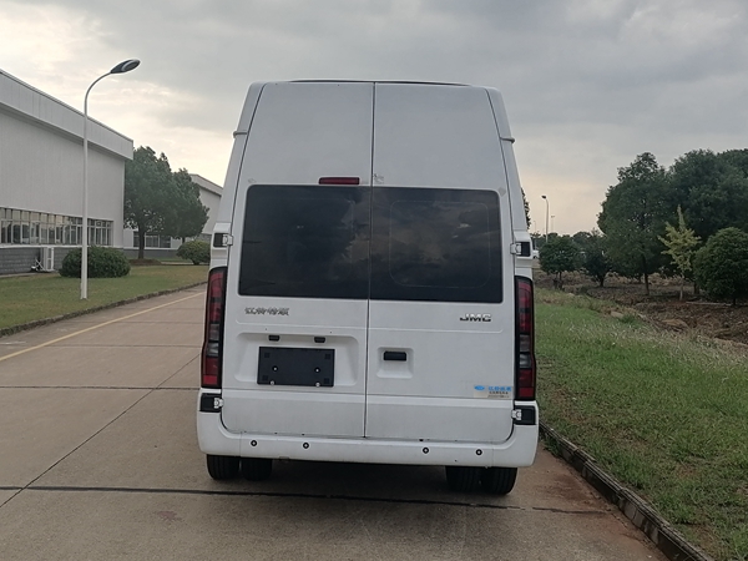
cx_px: 374
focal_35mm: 27
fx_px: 583
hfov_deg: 65.3
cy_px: 280
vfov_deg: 51.4
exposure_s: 1/350
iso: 50
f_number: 1.8
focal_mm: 5.3
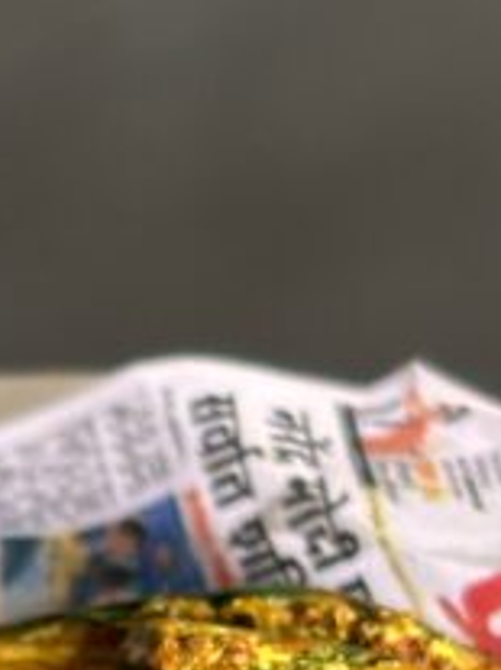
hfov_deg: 5.8
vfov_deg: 7.7
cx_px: 116
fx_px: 4965
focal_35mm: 257
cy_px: 774
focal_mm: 5.96
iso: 50
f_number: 1.6
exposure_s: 1/50
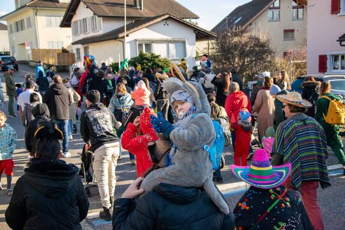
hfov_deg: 41.1
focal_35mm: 48
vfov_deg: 28.1
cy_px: 115
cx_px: 172
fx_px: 460
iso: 640
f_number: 4.2
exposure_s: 1/1000
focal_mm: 32
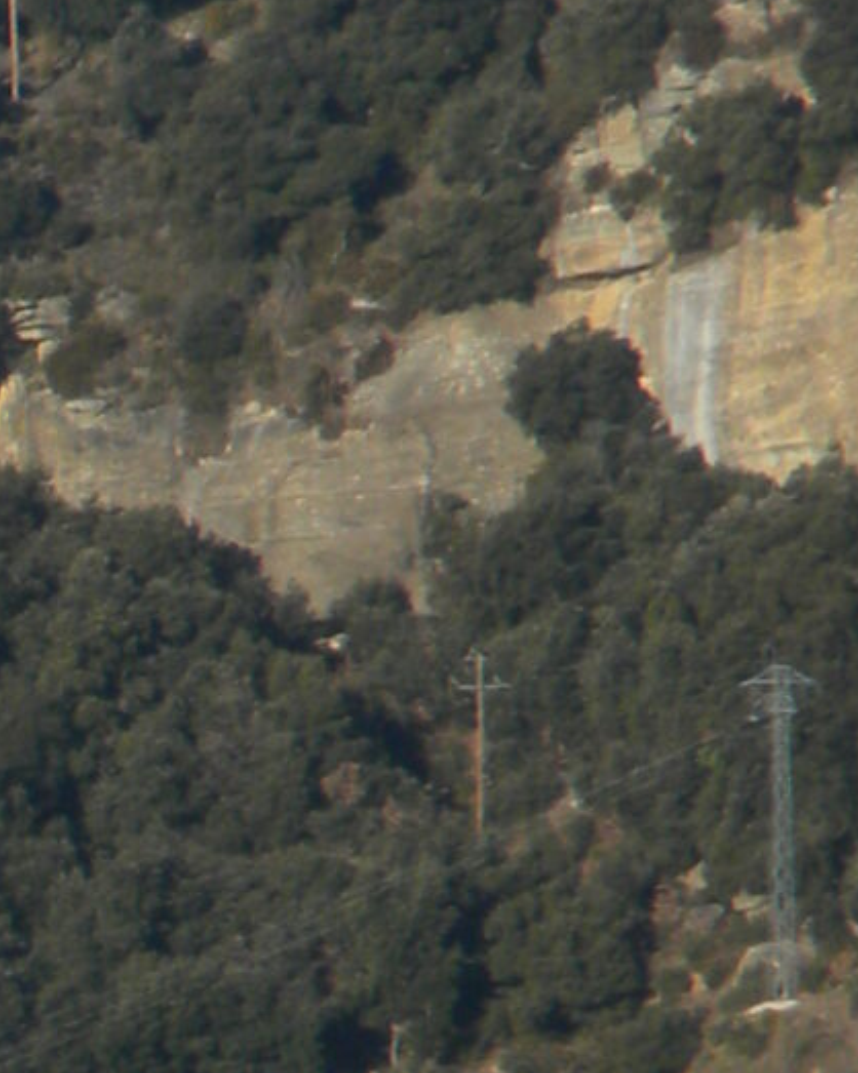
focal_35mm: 1243
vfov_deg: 1.6
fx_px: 39478
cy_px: 1303
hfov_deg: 1.2
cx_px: -977
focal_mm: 46.2
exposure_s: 1/513
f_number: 5.3
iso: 69
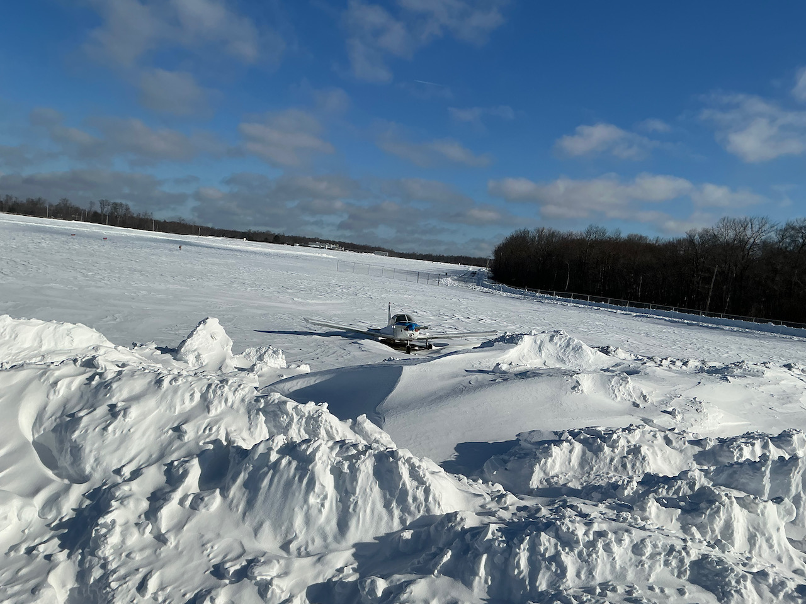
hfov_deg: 63.4
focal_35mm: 28
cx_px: 403
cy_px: 302
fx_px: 652
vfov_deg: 49.7
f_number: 1.8
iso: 25
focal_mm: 3
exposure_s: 1/6536
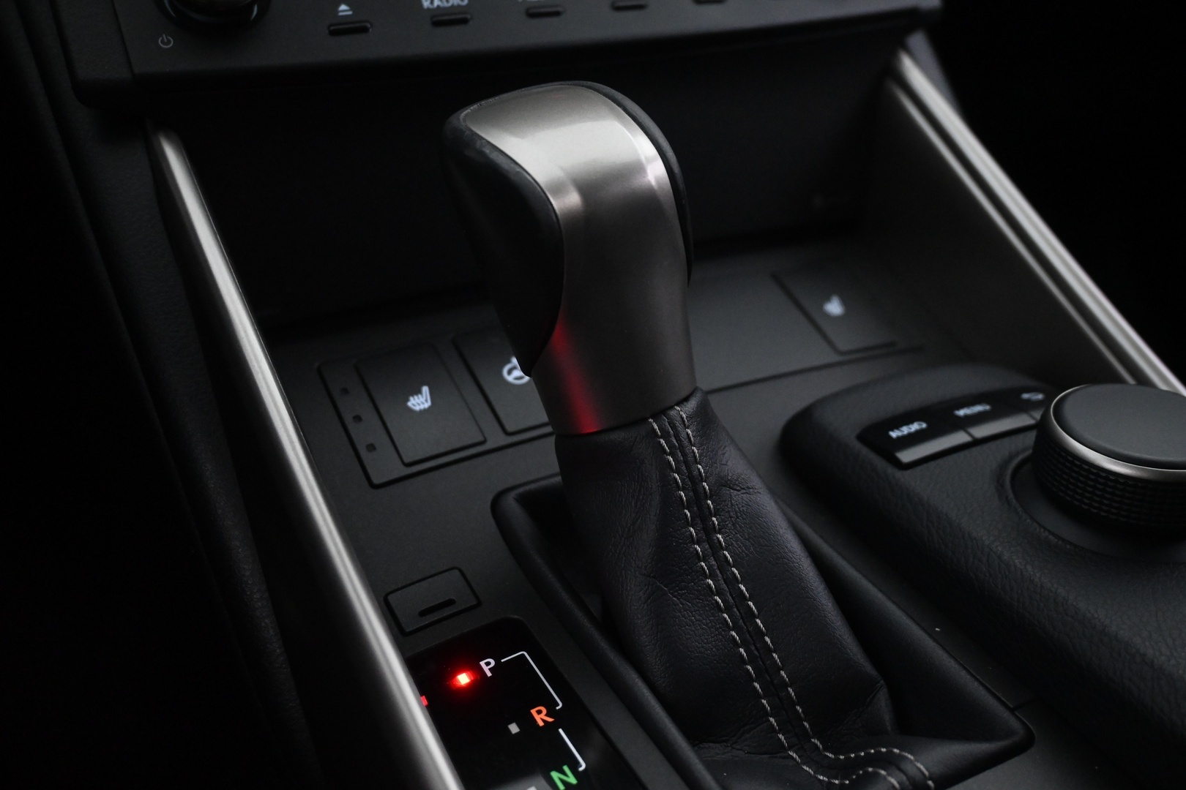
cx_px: 593
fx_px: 1136
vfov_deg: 38.4
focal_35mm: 34
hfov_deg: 55.1
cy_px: 395
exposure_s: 1/40
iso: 3600
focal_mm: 23
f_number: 4.2
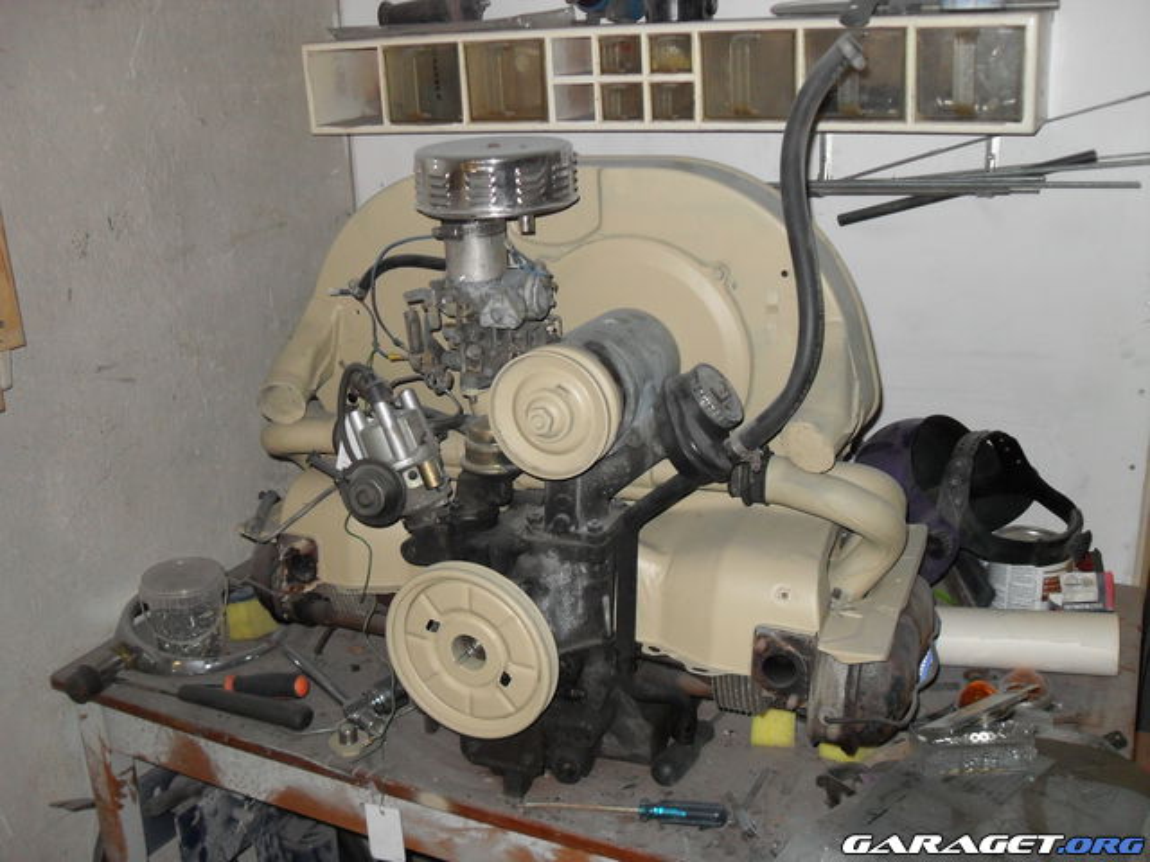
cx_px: 575
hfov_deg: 52.6
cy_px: 431
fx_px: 1163
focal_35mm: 35
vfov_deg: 40.7
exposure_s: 1/45
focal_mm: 6.2
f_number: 2.8
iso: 200
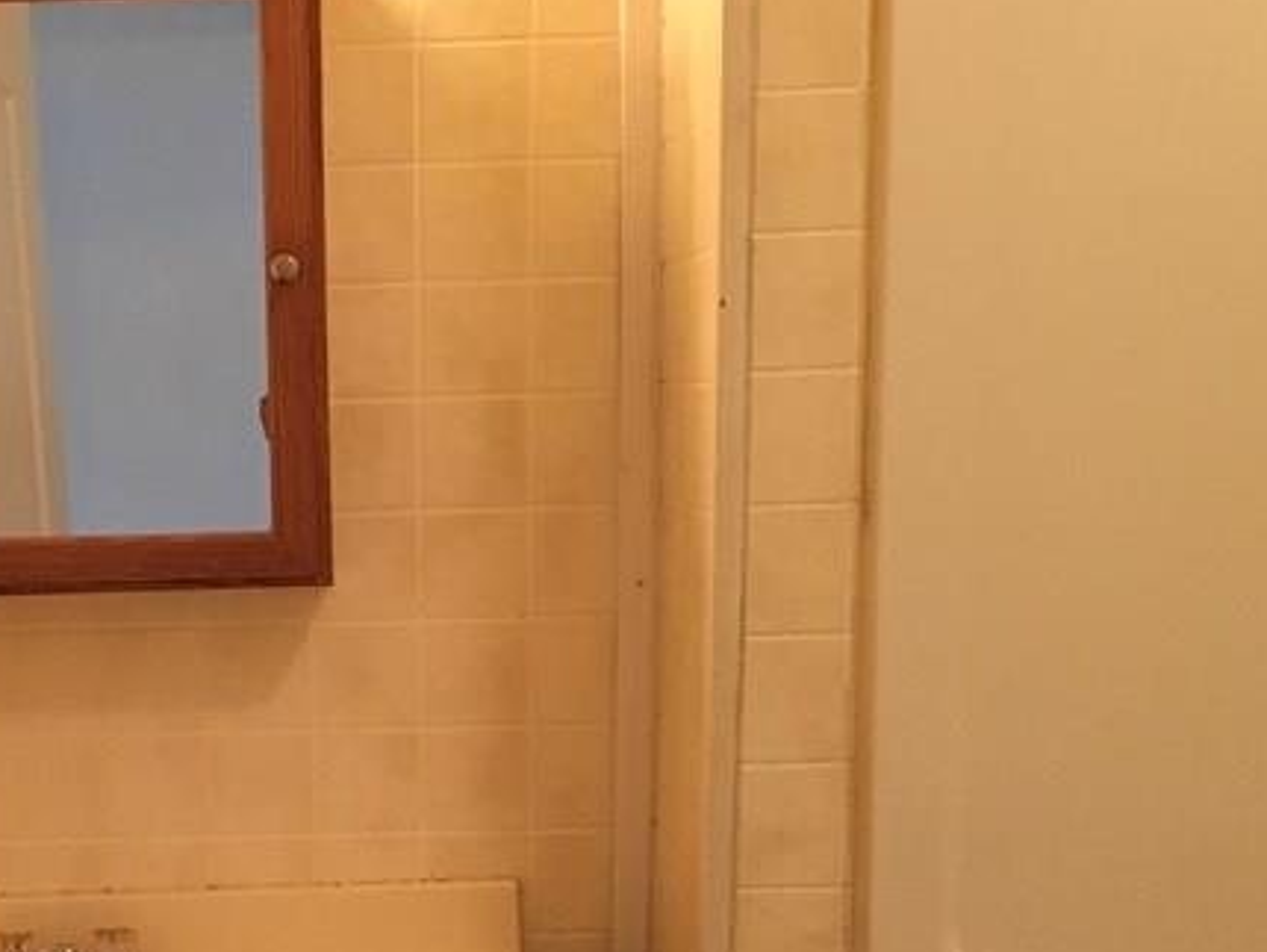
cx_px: 242
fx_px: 2527
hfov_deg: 27.5
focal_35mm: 69
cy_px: 1020
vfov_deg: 20.4
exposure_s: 1/30
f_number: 2.2
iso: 160
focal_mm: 4.15
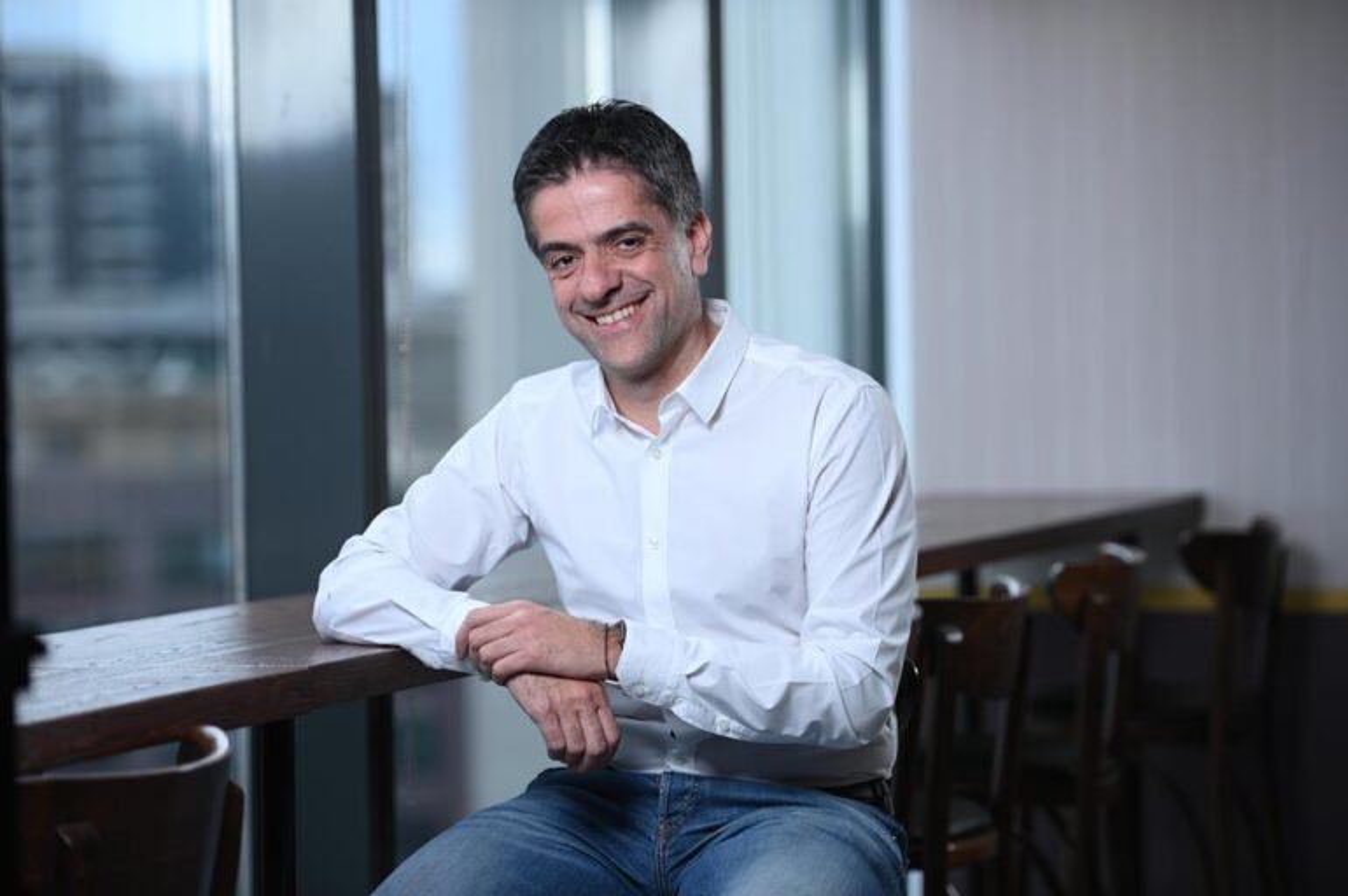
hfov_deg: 18.3
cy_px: 448
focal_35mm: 112
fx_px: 4190
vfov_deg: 12.2
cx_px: 674
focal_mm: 112
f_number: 2.8
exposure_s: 1/200
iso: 100
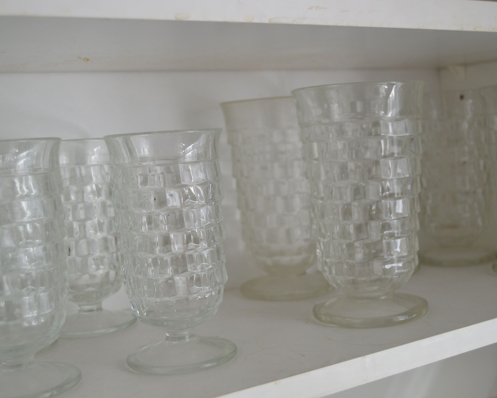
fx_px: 750
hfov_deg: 36.6
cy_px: 199
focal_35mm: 51
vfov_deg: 29.7
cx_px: 285
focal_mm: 30
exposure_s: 1/100
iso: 400
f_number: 5.6
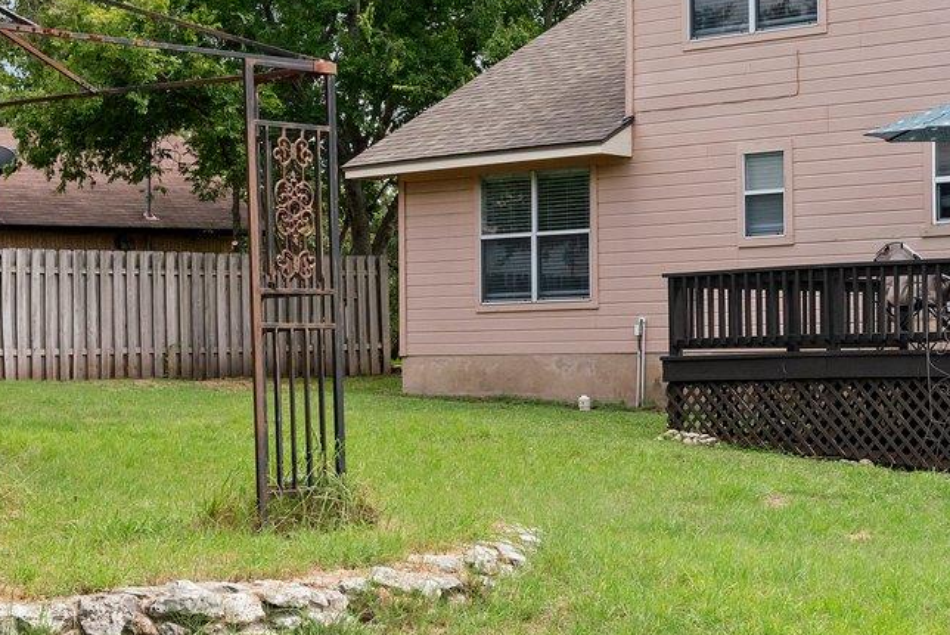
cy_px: 375
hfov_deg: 22.7
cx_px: 646
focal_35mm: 89
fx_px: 2350
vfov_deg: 15.4
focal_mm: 28
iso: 640
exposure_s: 1/640
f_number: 8
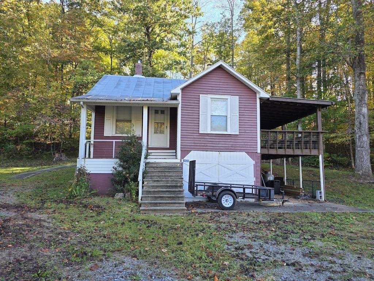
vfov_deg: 58.9
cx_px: 187
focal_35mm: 23
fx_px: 248
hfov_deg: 73.9
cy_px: 140
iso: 50
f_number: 1.7
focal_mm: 6.3
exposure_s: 1/180
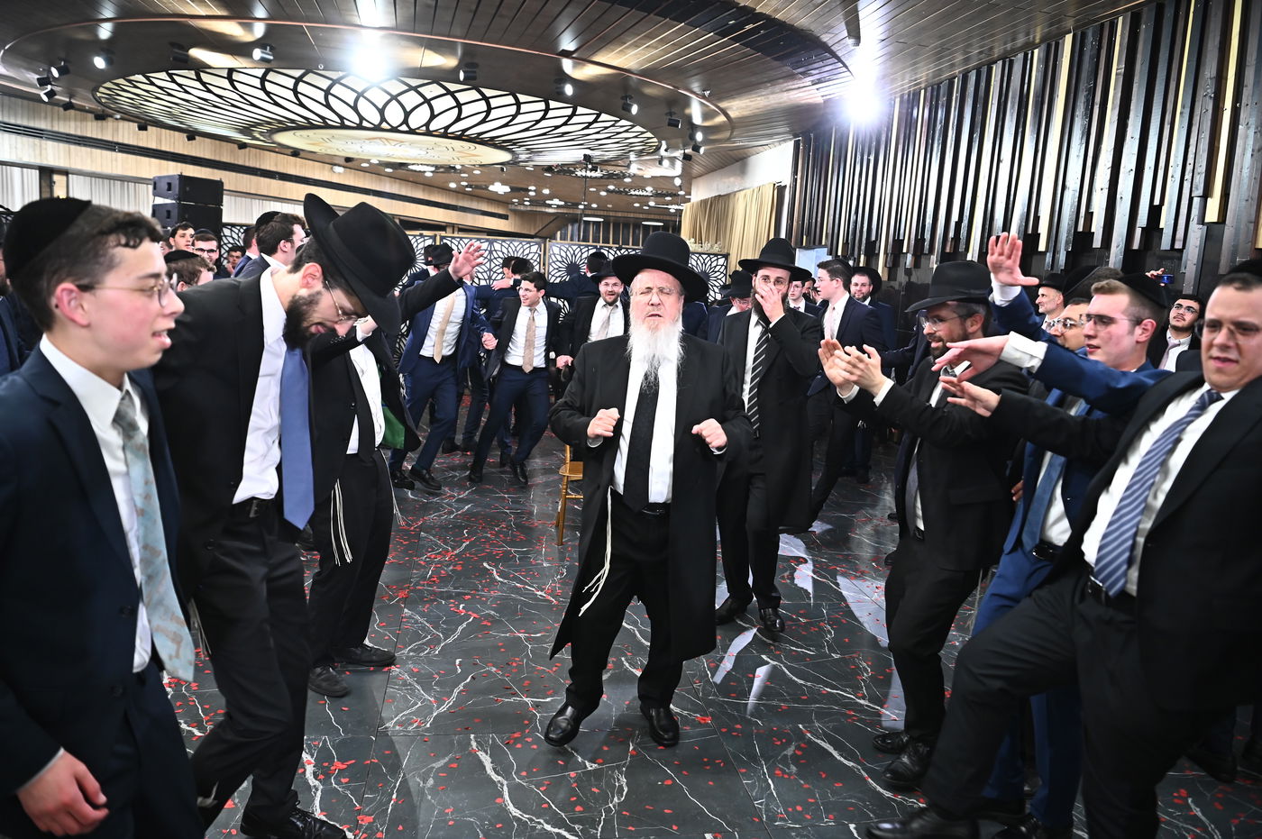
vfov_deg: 53.1
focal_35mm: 24
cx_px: 631
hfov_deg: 73.8
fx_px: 841
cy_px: 420
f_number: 3.5
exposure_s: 1/250
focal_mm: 24
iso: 2000
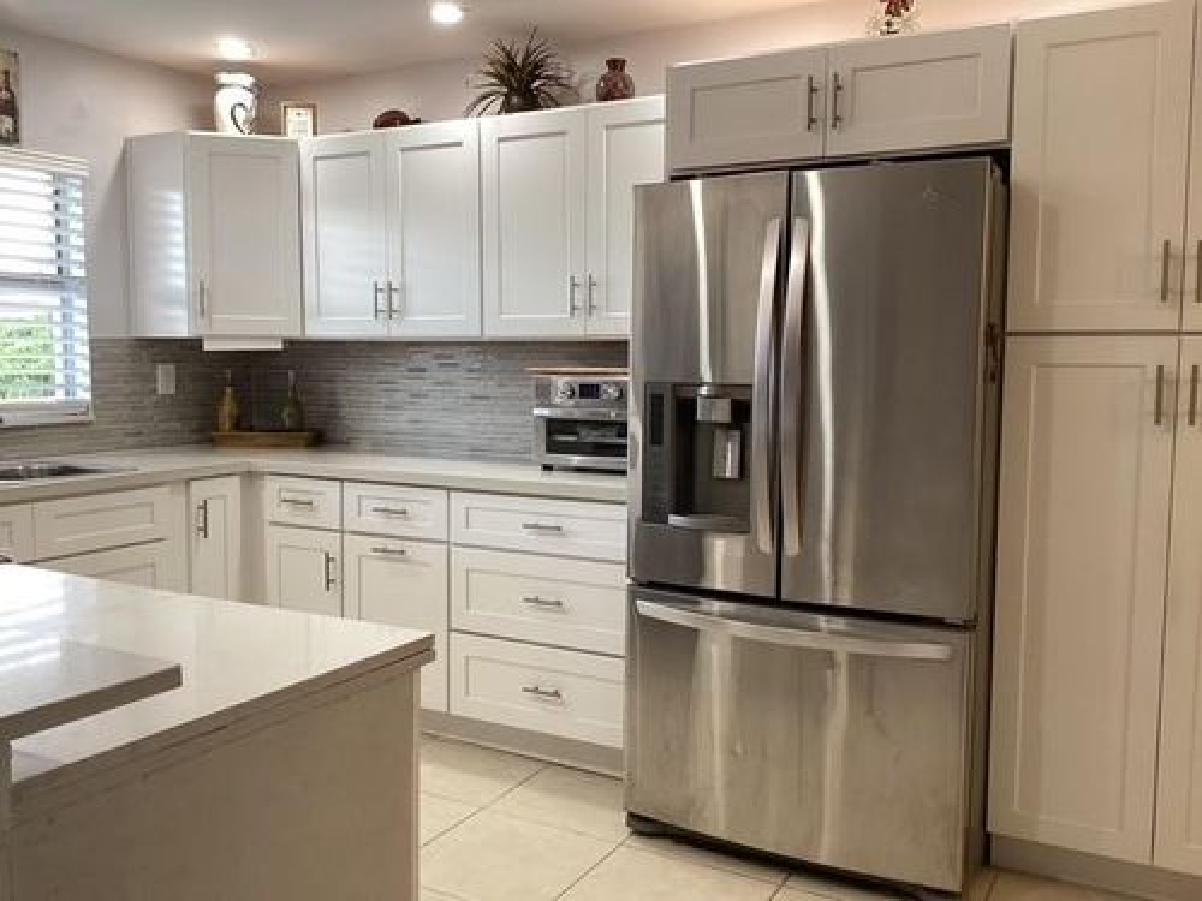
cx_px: 601
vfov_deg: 45.4
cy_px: 450
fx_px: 1076
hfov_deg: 58.4
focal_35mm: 31
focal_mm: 3.3
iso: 64
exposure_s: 1/50
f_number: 2.4
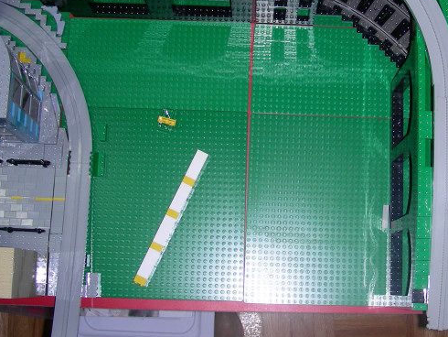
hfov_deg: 30.8
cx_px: 318
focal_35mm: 62
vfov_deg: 23.5
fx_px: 803
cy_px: 107
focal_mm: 6.3
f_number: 3.5
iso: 50
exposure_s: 1/60.1
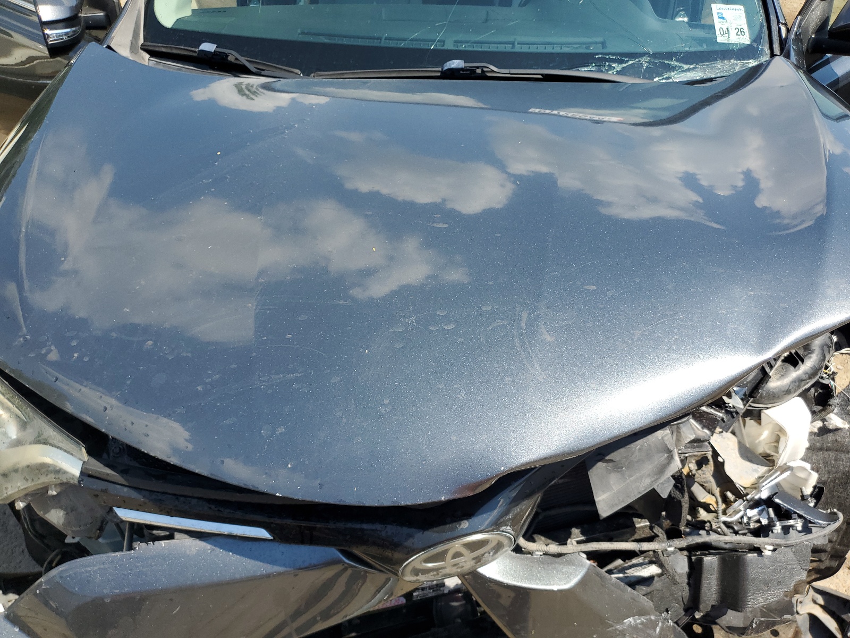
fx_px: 638
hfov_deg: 67.3
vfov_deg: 53.1
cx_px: 425
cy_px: 319
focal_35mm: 26
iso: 50
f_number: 1.5
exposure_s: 1/1667
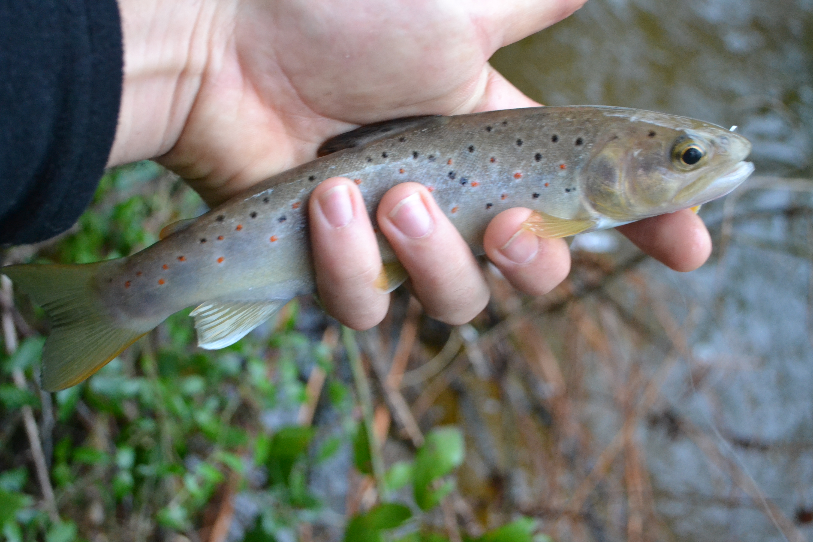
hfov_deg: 41.1
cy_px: 271
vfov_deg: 28.1
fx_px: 1084
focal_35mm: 48
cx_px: 406
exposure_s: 1/60
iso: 2500
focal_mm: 32
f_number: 4.8
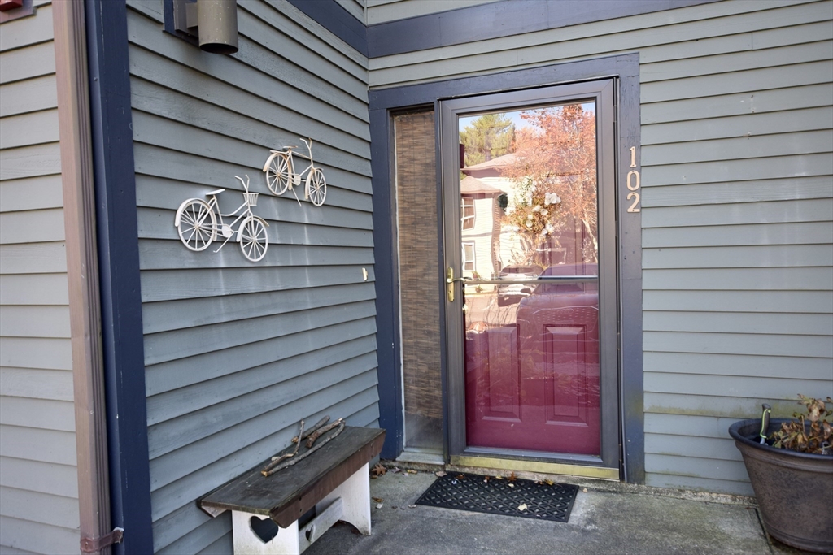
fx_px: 590
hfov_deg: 70.4
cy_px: 278
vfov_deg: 50.4
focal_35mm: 26
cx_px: 416
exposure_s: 1/100
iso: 400
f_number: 5
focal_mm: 17
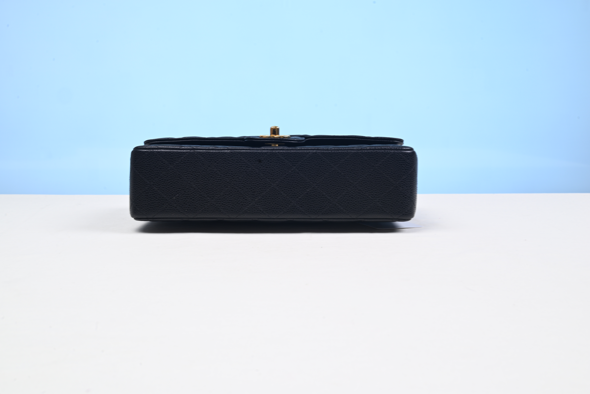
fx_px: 656
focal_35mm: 40
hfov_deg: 48.4
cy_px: 197
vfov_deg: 33.4
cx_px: 295
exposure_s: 1/2
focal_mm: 40
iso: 100
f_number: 16
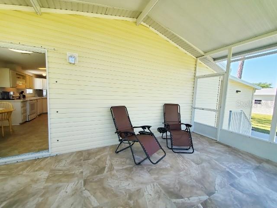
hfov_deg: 106.2
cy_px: 104
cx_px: 138
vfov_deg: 89.9
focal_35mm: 13
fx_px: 104
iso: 64
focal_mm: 1.8
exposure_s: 1/120
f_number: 2.2
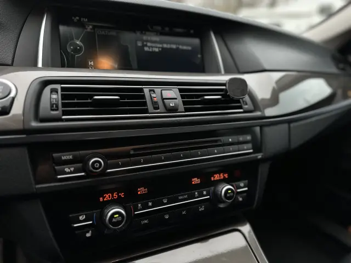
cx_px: 176
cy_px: 132
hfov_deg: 71.6
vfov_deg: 56.8
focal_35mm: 24
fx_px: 243
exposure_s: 1/121
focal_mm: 6.86
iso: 80
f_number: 1.78
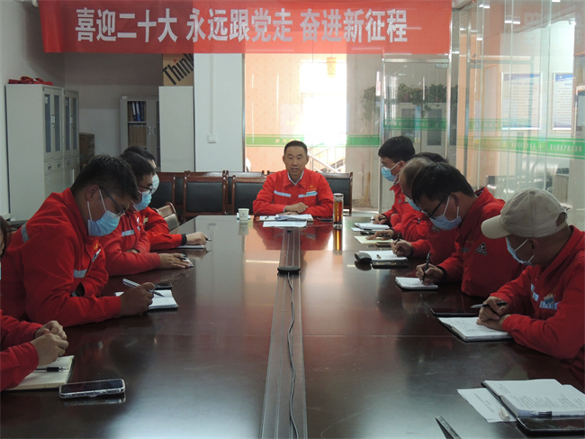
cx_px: 292
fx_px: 794
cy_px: 220
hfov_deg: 40.4
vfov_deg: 30.9
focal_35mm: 47
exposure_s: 1/15
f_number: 3.5
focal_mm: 8.3
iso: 400
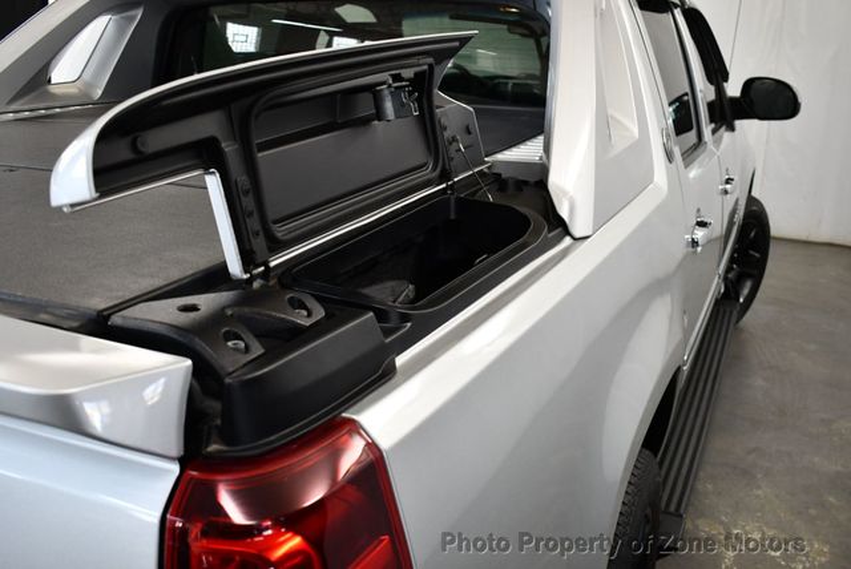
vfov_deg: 36.9
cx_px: 426
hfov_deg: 53.1
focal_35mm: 36
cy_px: 284
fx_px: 852
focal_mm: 18
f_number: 3.5
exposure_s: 1/160
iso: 800
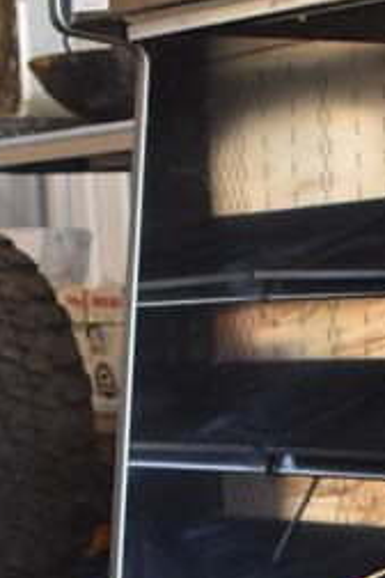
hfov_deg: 8.2
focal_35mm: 163
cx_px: 660
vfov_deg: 12.3
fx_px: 2615
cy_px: 669
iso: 800
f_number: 4.2
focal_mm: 30
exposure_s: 1/125
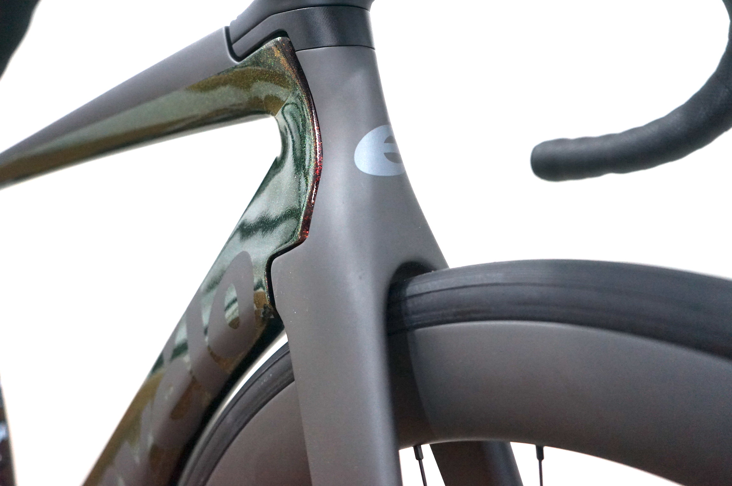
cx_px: 366
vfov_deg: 35.9
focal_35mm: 37
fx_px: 752
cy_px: 243
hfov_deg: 51.9
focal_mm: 37
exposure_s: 1/160
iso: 2500
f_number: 4
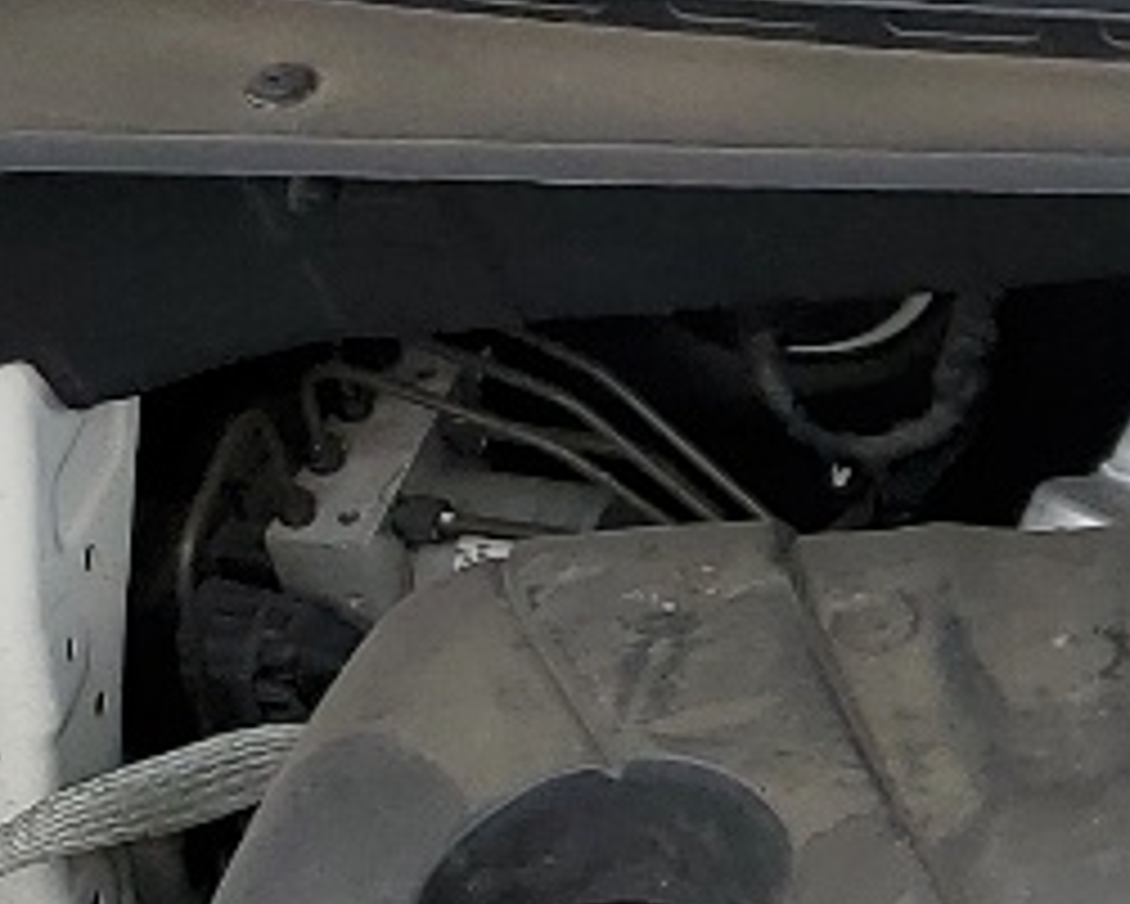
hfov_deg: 11.4
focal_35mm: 162
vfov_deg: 9.5
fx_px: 5420
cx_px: 1751
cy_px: 949
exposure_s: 1/556
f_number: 1.5
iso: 50
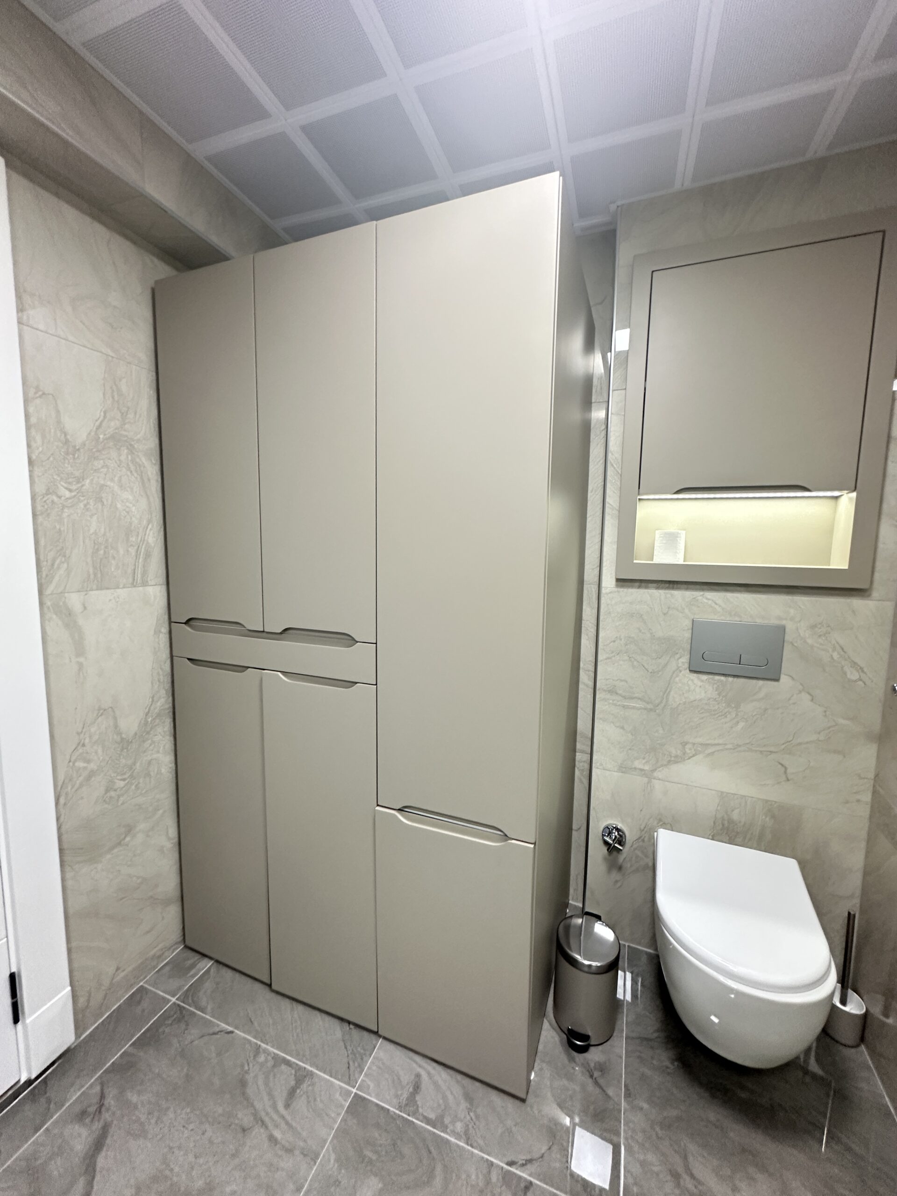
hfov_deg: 85.7
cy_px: 598
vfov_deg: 102.1
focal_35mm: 14
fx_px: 484
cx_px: 448
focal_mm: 2.22
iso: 320
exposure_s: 1/50
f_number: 2.2
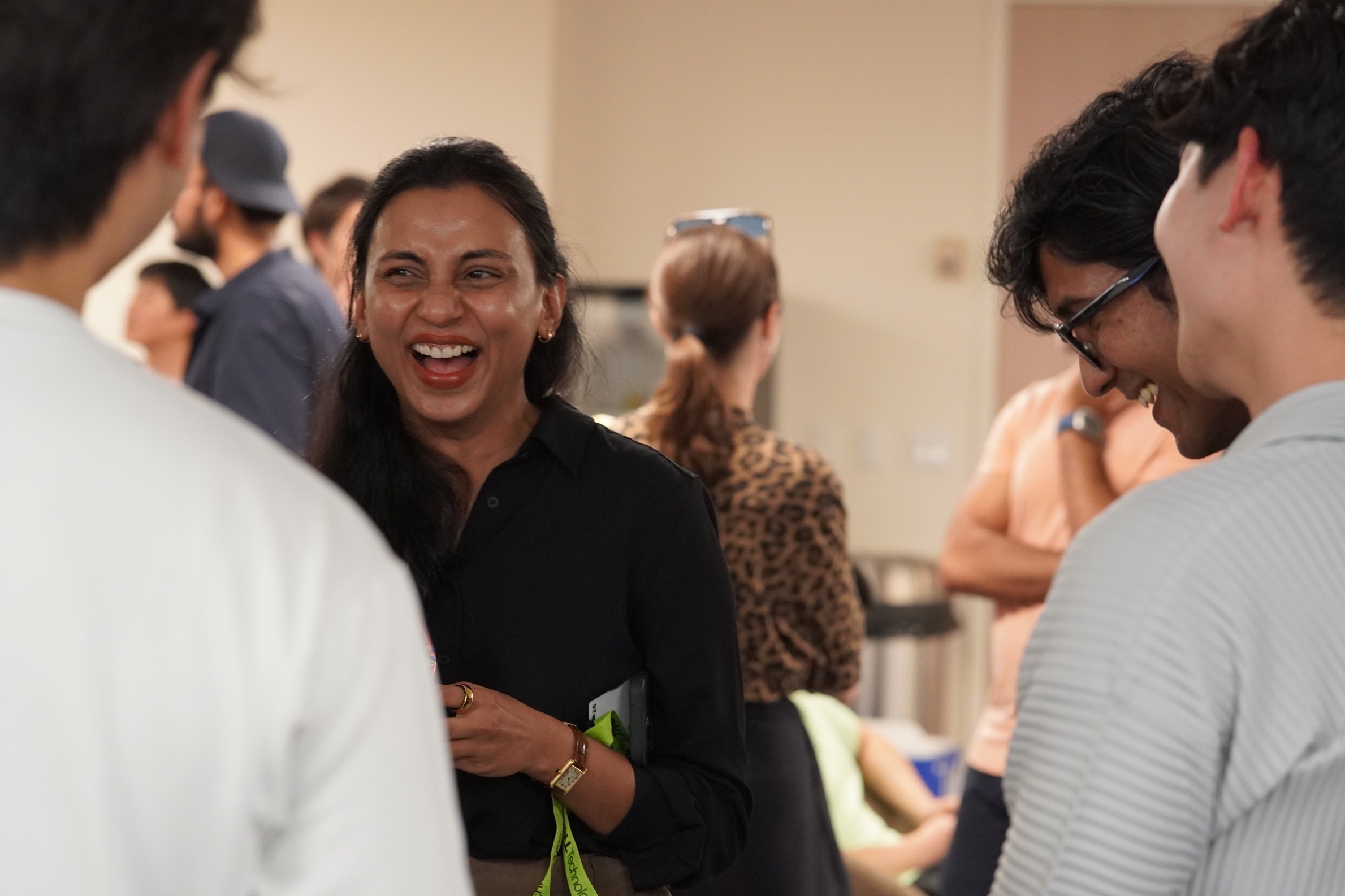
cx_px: 667
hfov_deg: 18.0
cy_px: 446
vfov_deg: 12.1
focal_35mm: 114
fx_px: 4240
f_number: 4
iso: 2500
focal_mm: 75
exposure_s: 1/160
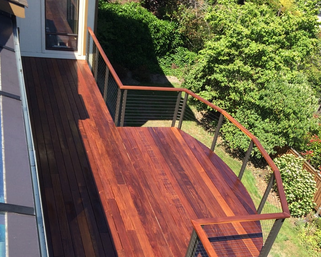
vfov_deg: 34.8
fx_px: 399
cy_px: 198
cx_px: 153
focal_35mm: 42
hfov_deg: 43.8
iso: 32
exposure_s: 1/1208
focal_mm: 4.12
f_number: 2.2
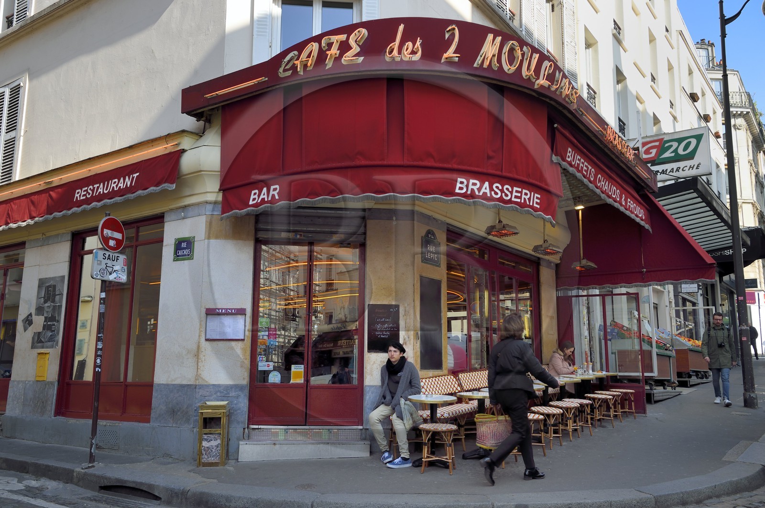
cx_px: 382
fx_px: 679
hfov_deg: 58.8
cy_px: 254
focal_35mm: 32
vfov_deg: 41.0
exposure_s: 1/160
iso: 200
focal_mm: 32
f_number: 9
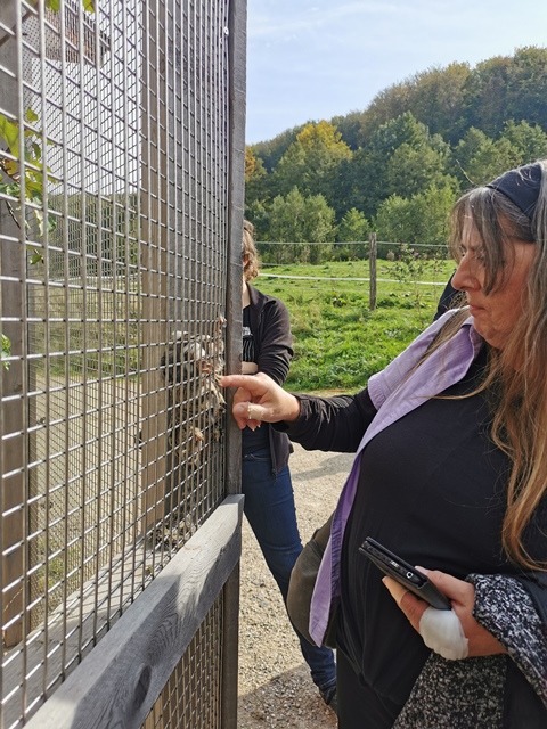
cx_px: 274
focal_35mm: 27
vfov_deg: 65.3
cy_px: 364
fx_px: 569
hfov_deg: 51.4
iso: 50
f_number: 1.8
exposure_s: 1/2083
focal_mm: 5.58
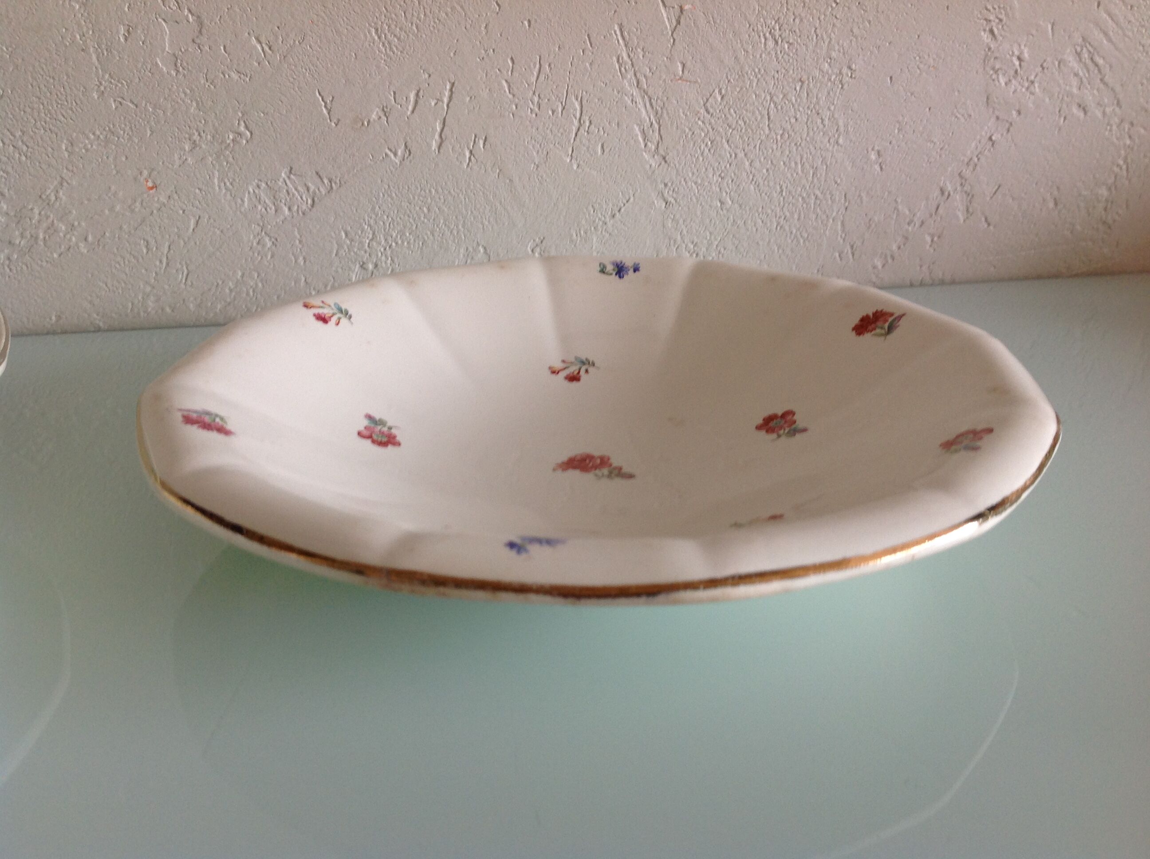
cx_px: 575
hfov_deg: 52.7
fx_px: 1161
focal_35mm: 35
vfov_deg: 40.6
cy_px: 430
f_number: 2.4
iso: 64
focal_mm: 4.28
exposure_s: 1/24
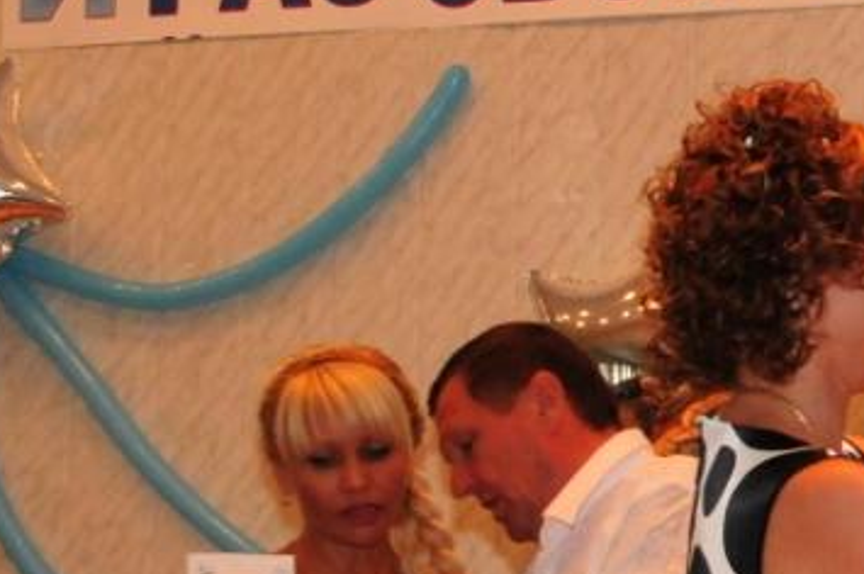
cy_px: 406
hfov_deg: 13.5
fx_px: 3525
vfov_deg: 9.3
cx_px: 1095
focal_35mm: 147
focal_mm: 34
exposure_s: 1/60
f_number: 9
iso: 2000
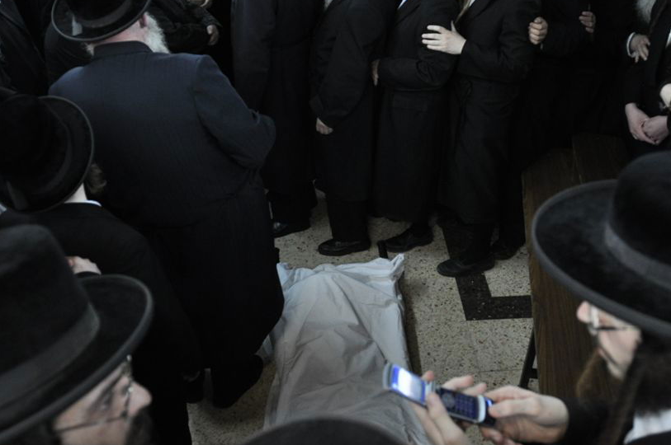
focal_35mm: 34
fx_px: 633
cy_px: 190
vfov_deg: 38.7
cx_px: 355
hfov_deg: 55.8
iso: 800
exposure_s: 1/60
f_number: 4
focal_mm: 18
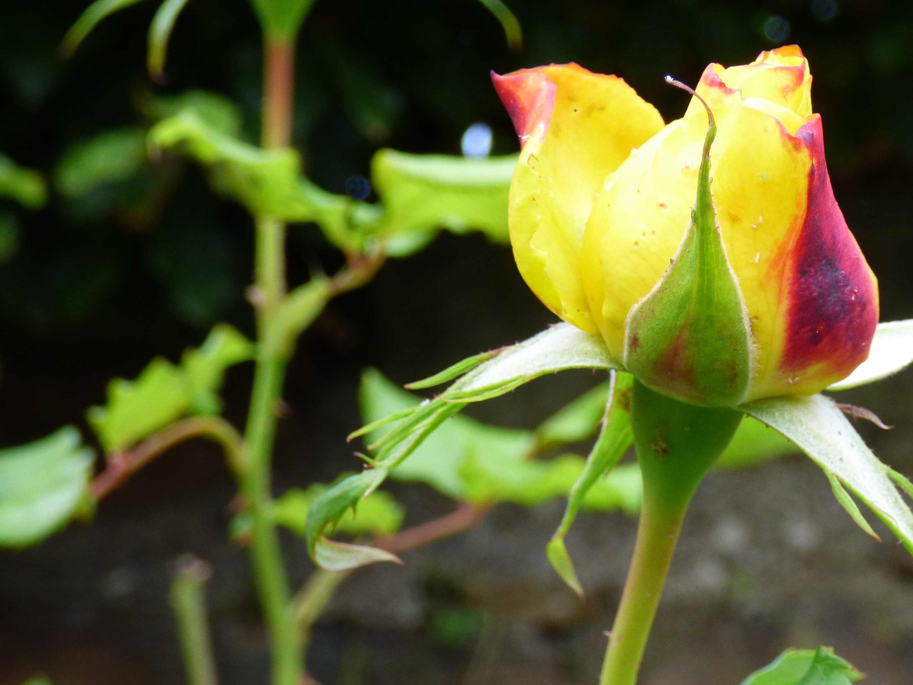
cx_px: 671
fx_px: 2717
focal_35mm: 103
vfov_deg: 14.3
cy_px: 243
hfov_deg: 19.0
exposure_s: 1/60
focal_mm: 11.21
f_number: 4.2
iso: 160
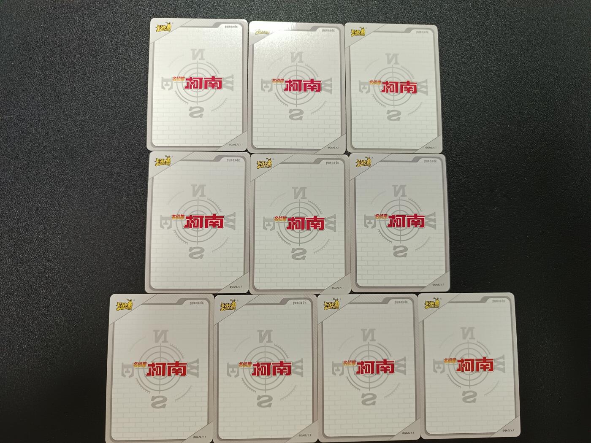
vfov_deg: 56.8
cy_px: 222
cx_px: 296
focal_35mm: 24
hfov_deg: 71.6
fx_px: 410
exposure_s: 1/50
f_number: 1.7
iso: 836
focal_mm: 5.31
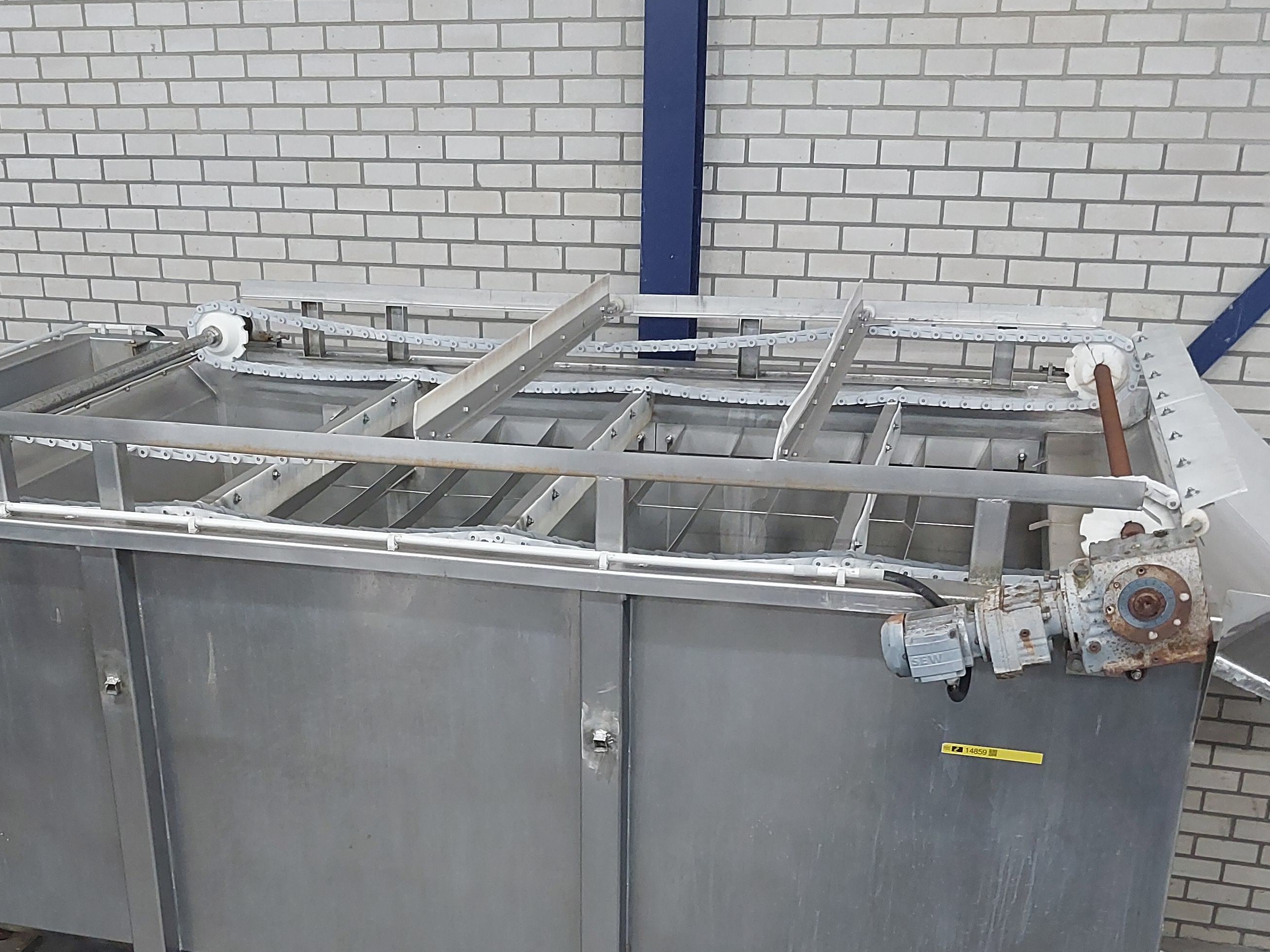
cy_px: 692
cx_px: 501
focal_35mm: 42
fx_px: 1541
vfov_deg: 33.8
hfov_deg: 44.5
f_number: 1.8
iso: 400
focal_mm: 4
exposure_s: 1/50
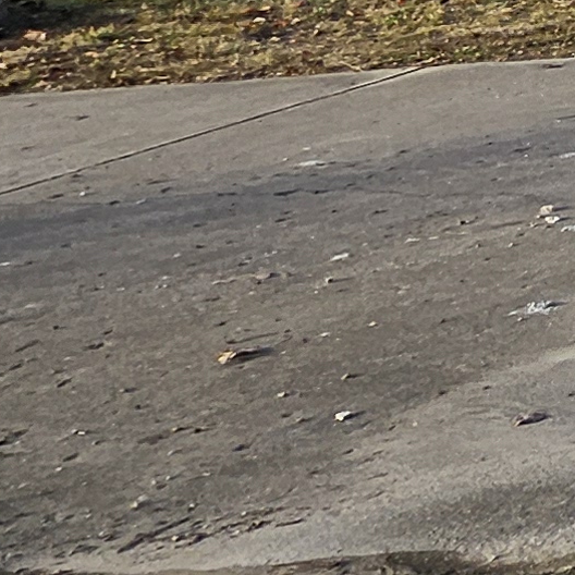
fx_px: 1635
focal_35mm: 87
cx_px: 1639
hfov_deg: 12.0
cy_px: -283
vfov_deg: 17.9
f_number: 2.2
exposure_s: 1/359
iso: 32
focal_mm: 1.74
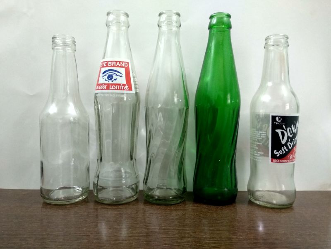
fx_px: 249
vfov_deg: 53.1
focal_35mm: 26
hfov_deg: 67.3
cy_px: 124
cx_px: 166
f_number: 2.2
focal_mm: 3.81
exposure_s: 1/14
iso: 1600
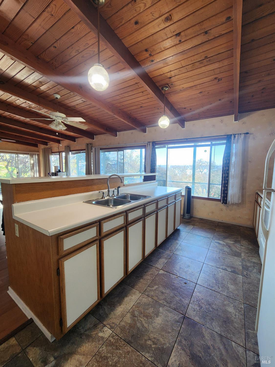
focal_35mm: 13
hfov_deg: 89.9
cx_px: 138
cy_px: 184
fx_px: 138
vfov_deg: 106.2
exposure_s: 1/60
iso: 200
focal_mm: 2.2
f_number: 2.2
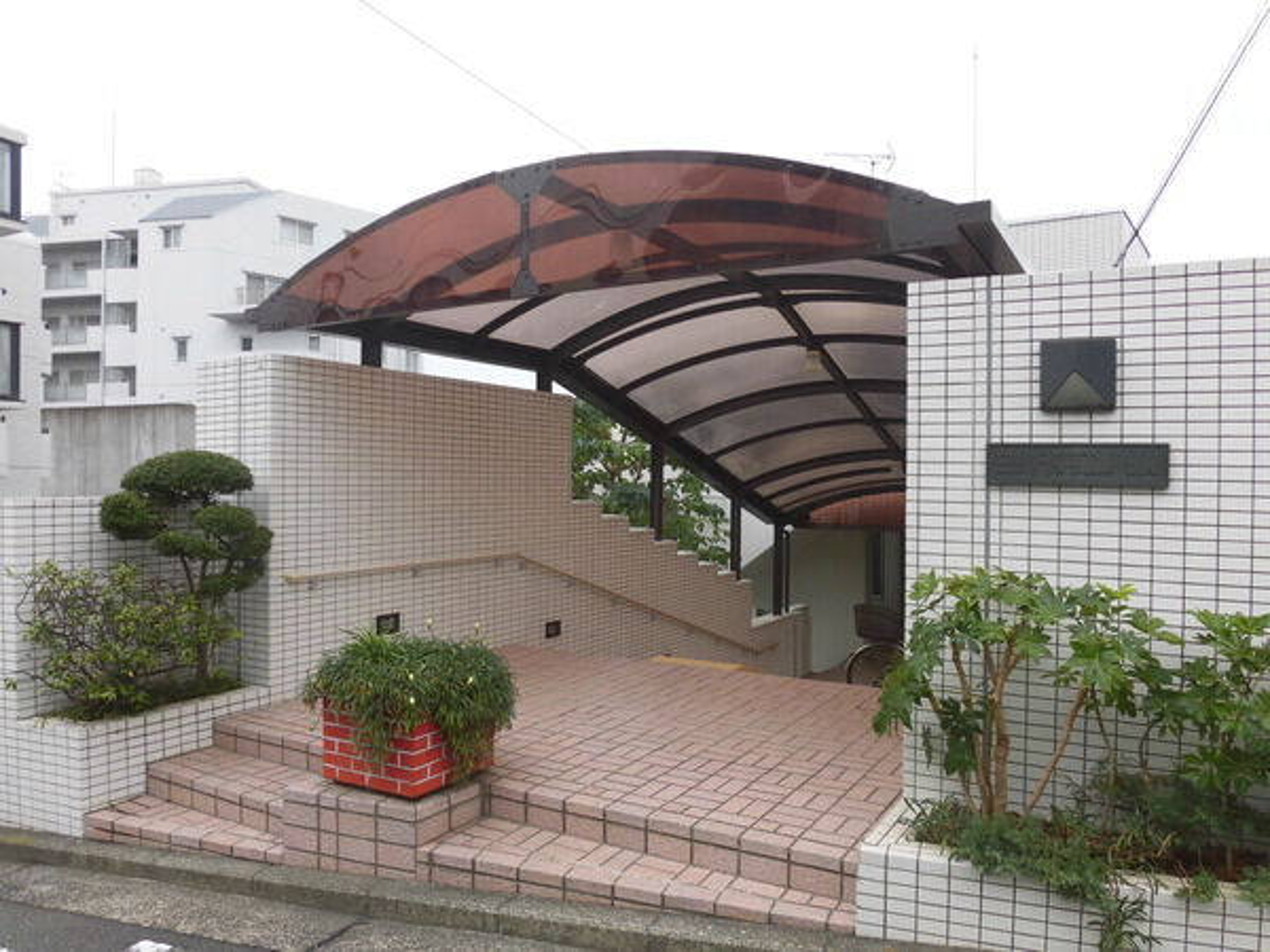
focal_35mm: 24
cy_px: 476
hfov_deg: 71.6
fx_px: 881
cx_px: 635
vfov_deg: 56.8
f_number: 3.1
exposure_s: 1/320
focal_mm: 4.3
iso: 100
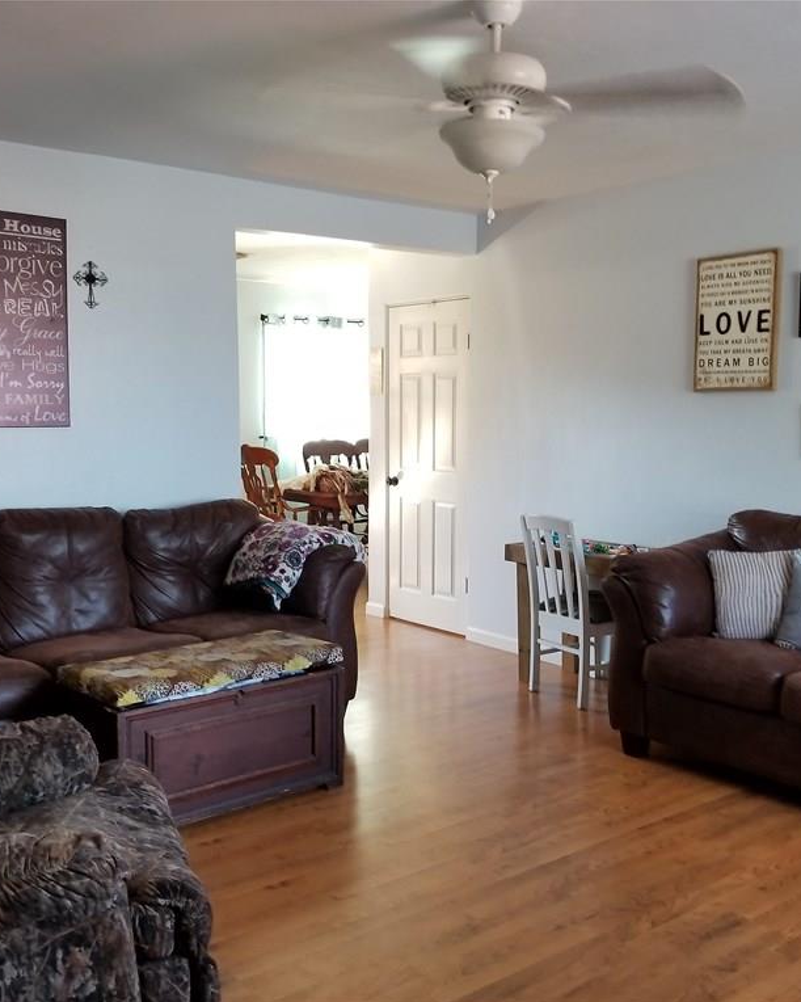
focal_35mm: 34
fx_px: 1008
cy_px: 502
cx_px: 379
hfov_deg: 43.3
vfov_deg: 52.8
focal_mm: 4.25
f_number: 1.7
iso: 160
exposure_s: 1/30
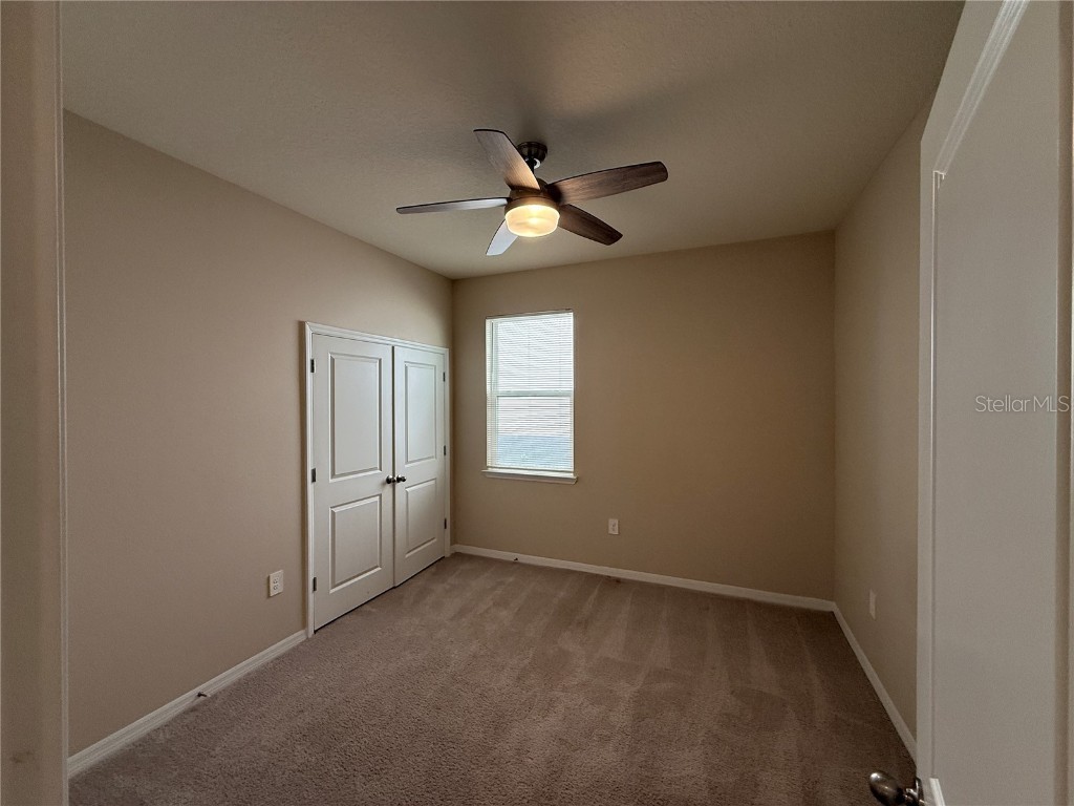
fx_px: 434
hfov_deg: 102.1
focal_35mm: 14
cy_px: 403
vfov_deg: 85.7
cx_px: 537
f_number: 2.2
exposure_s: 1/120
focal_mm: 2.22
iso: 125
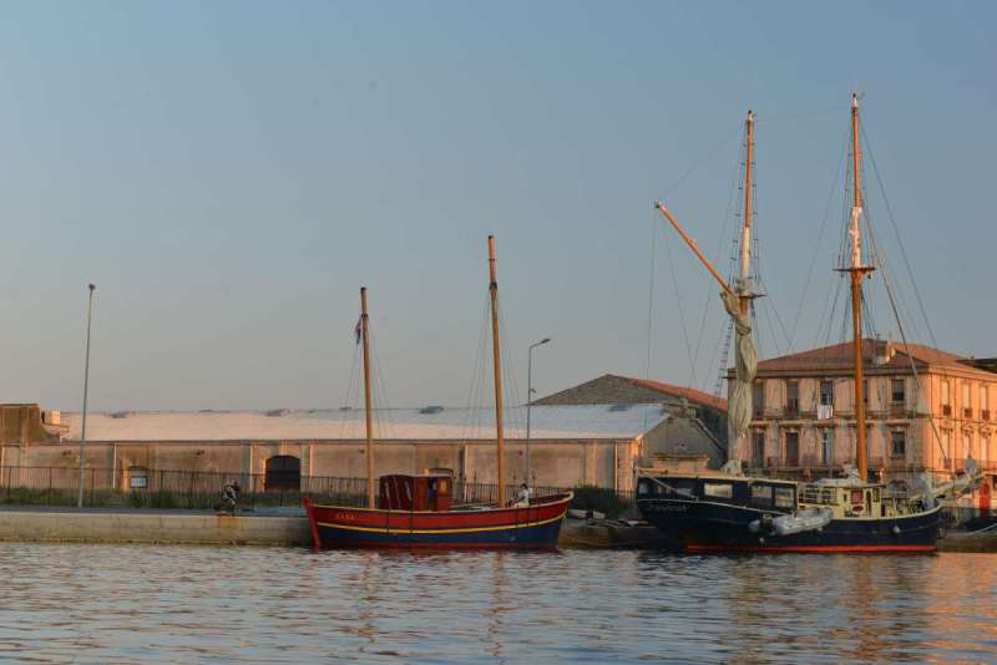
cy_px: 332
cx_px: 498
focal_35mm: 70
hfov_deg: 28.8
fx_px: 1939
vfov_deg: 19.5
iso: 1400
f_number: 10
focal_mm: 70
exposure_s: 1/200
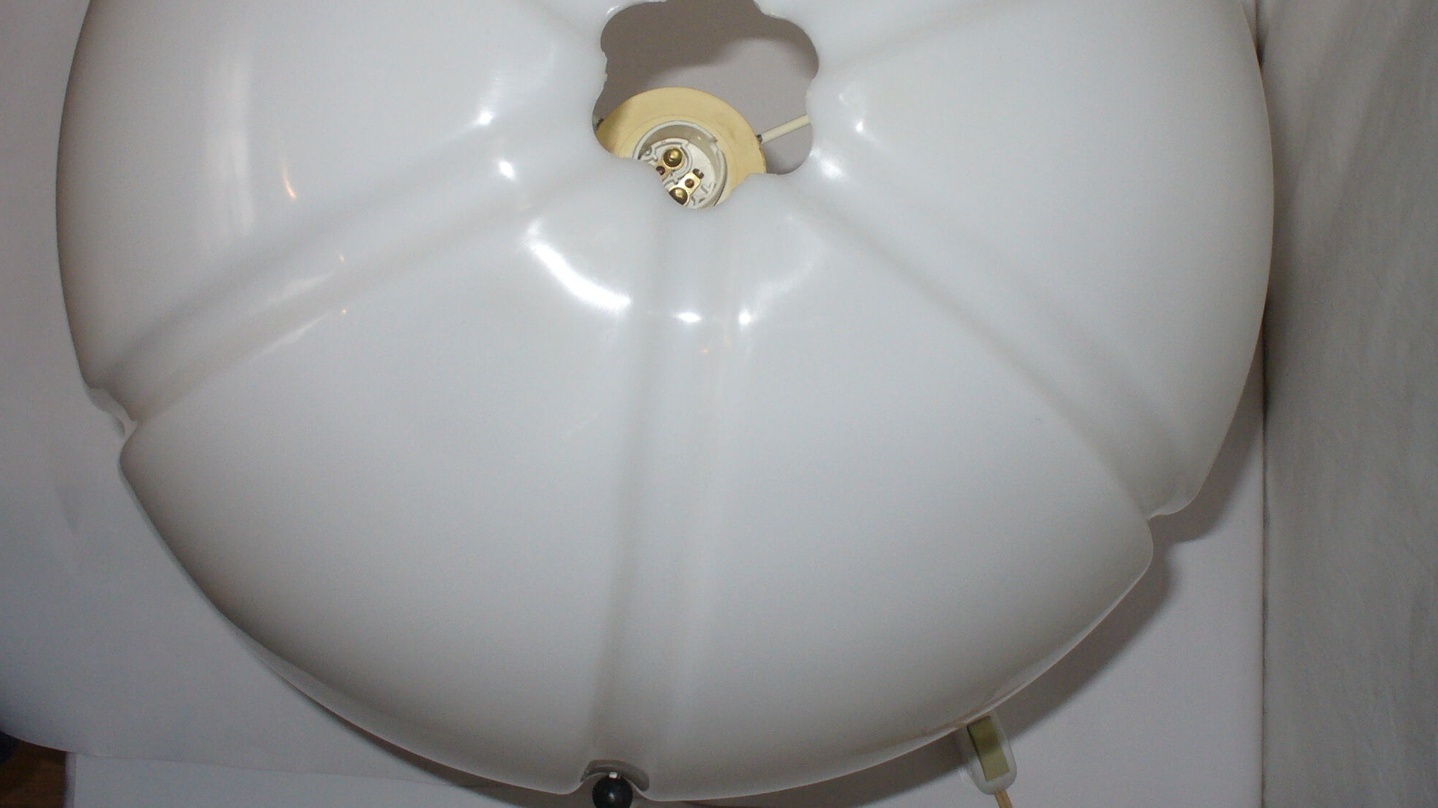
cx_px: 803
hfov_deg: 39.8
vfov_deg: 22.9
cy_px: 219
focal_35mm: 52
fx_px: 1983
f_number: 2.8
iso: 100
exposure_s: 1/30
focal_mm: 6.1
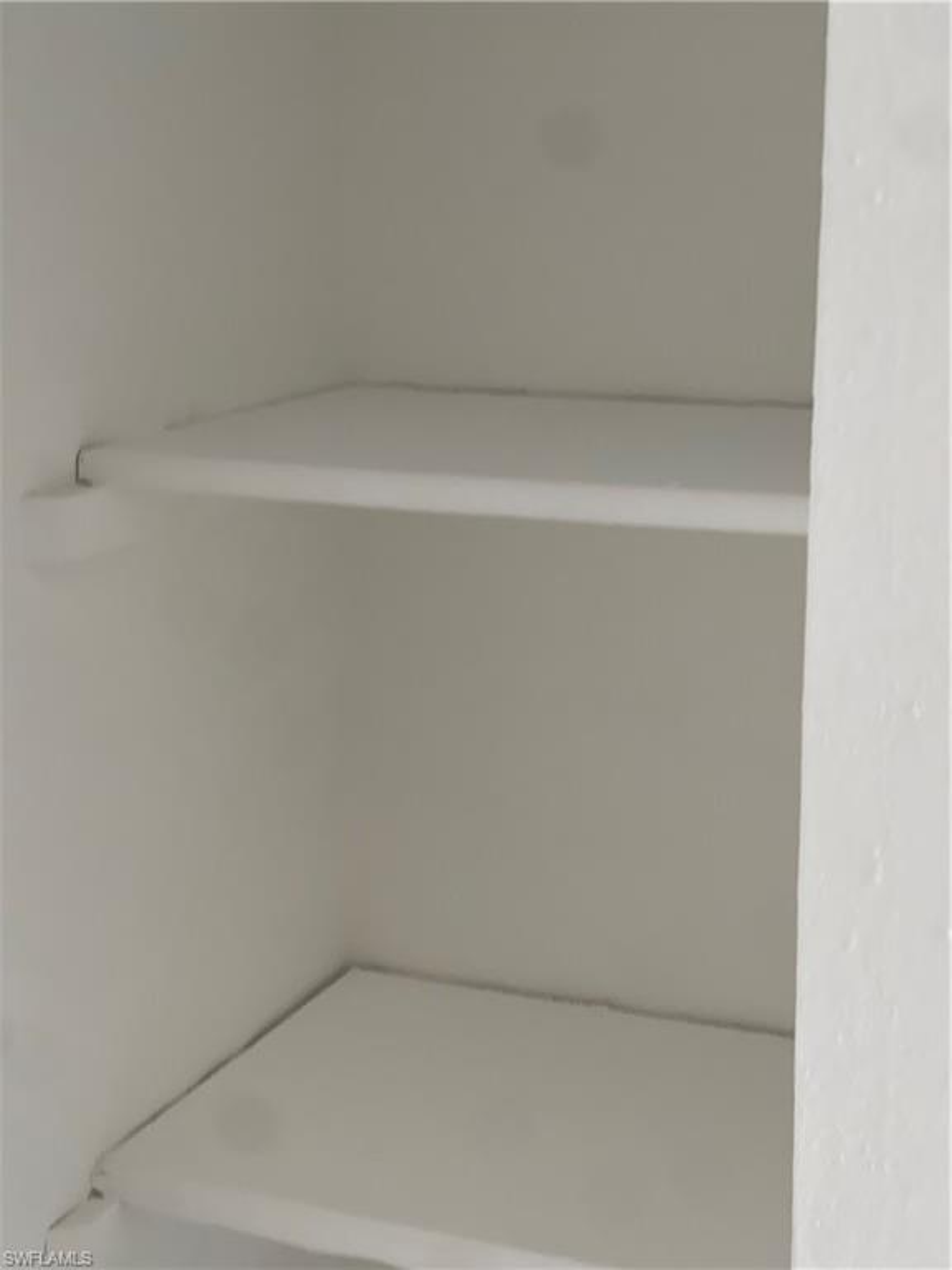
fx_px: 2347
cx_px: 476
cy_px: 635
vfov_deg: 30.3
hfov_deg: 22.9
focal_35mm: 64
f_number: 2.2
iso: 200
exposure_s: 1/120
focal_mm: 7.5
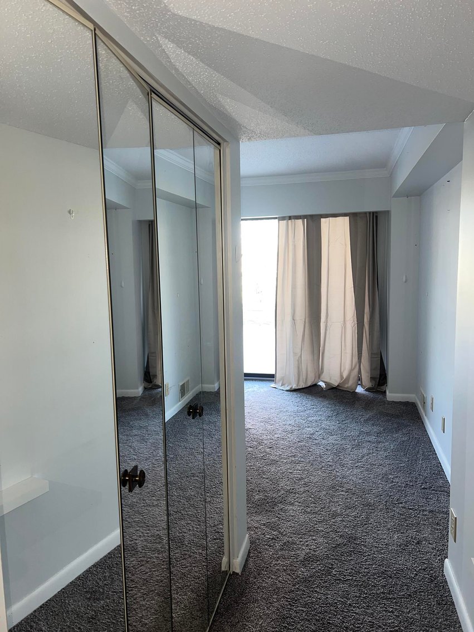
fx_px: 475
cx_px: 237
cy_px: 316
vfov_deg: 67.3
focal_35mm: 26
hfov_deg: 53.1
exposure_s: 1/33
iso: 50
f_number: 1.5
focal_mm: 5.7
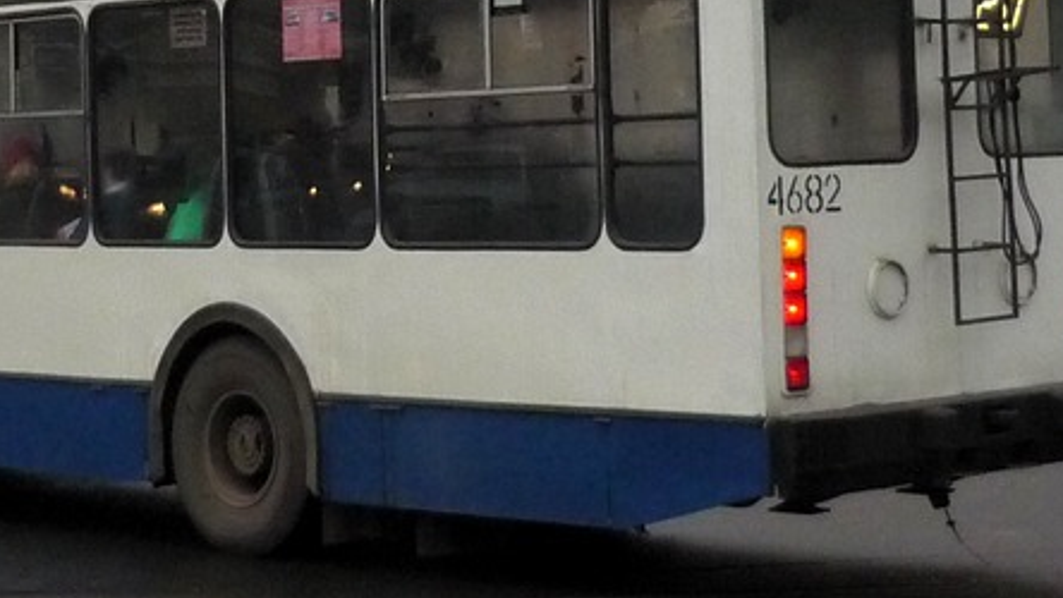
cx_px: 326
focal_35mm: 83
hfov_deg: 25.4
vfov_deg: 14.2
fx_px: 2340
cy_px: -69
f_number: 2.8
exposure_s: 1/500
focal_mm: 5.5
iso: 400
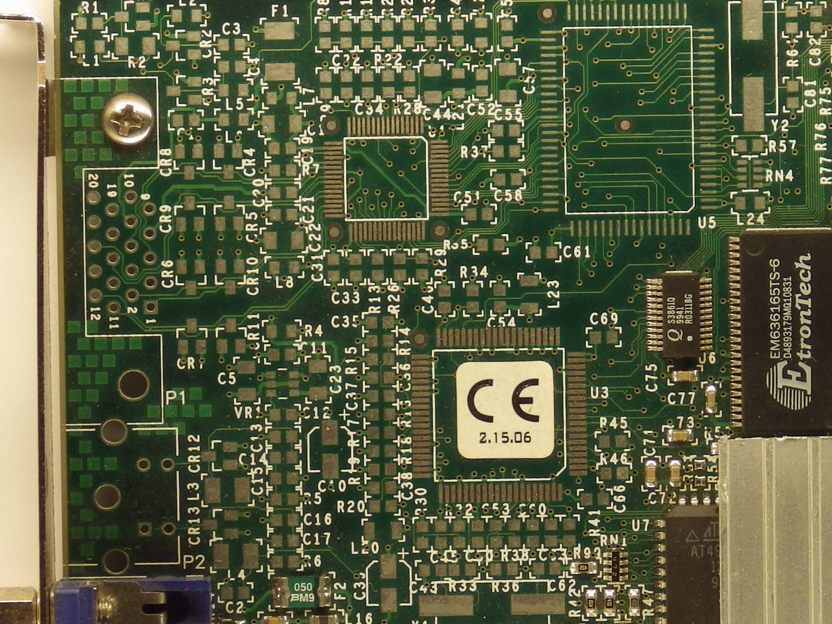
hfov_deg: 5.4
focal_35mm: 366
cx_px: 827
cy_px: 530
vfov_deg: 4.1
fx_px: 8798
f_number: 5.3
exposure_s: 1/100
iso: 100
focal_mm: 30.4
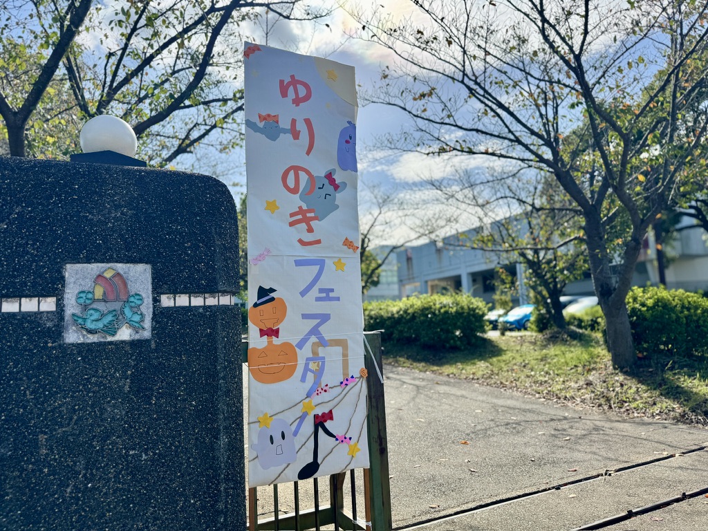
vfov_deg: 56.8
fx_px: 491
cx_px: 354
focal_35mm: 24
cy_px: 266
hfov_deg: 71.6
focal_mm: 6.76
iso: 80
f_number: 1.78
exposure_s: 1/3802
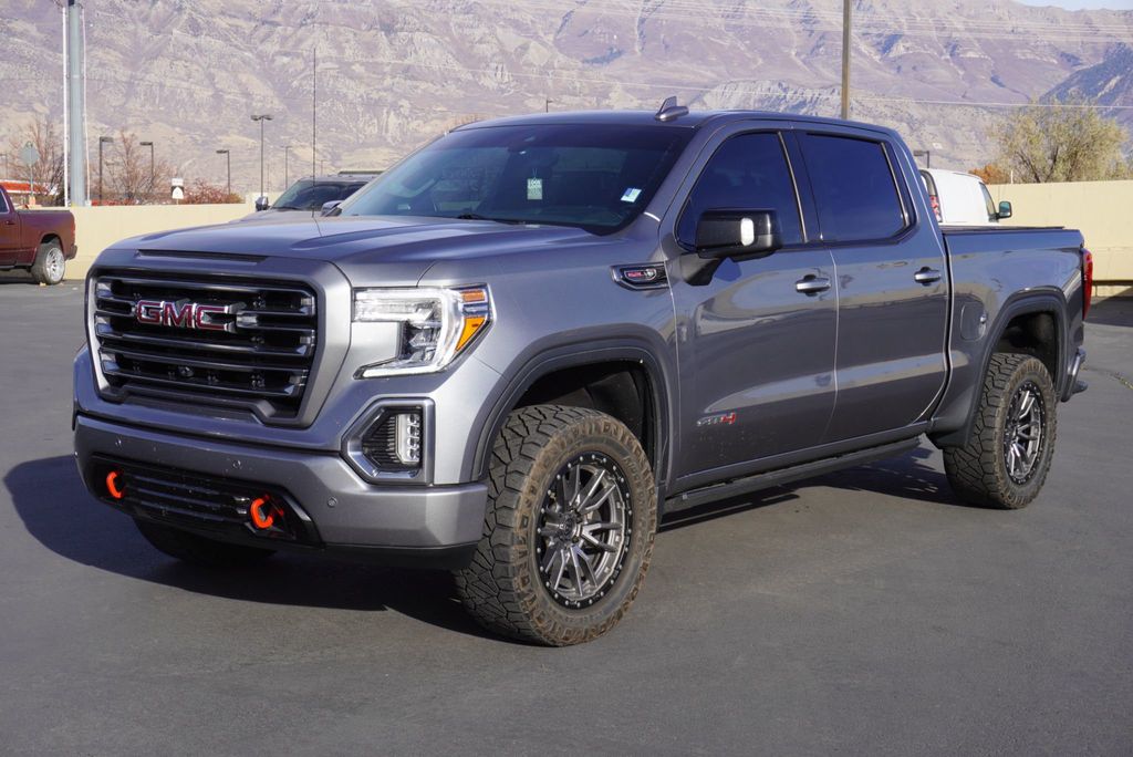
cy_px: 378
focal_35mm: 51
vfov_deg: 26.5
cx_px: 566
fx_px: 1606
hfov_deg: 38.9
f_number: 10
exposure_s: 1/125
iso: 100
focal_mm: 34
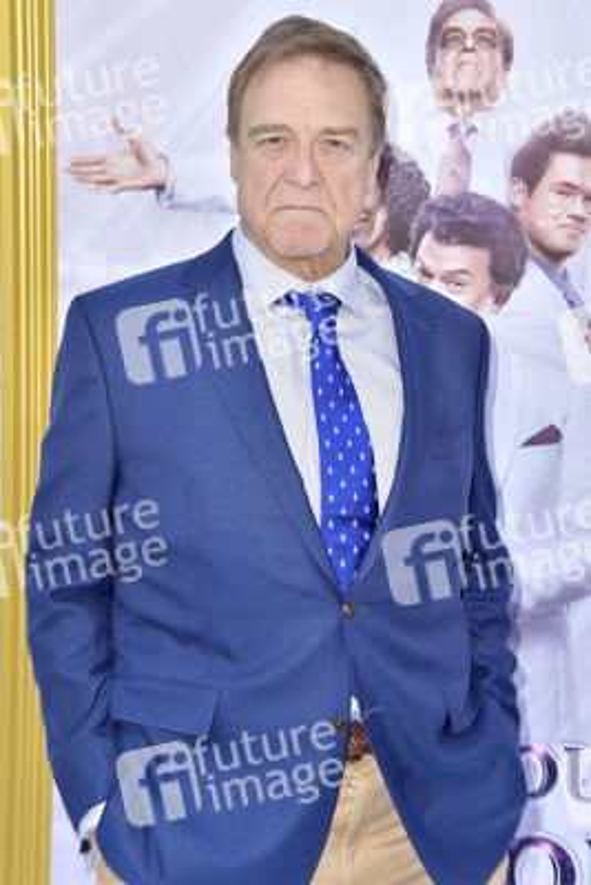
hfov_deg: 24.6
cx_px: 296
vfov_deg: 36.2
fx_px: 1353
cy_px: 442
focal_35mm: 55
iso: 320
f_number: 7.1
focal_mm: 55
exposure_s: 1/250
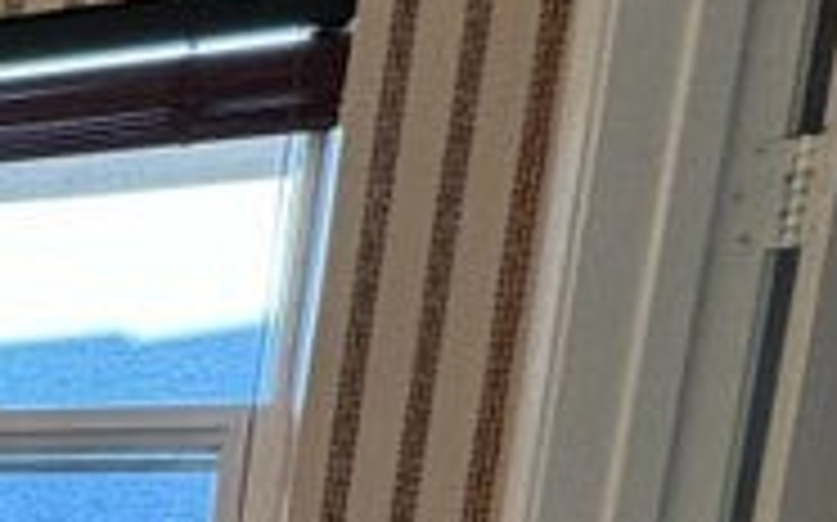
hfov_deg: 16.7
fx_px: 1550
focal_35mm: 68
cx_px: -1033
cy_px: 770
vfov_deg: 17.3
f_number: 2.2
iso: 125
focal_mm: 2.22
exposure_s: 1/120
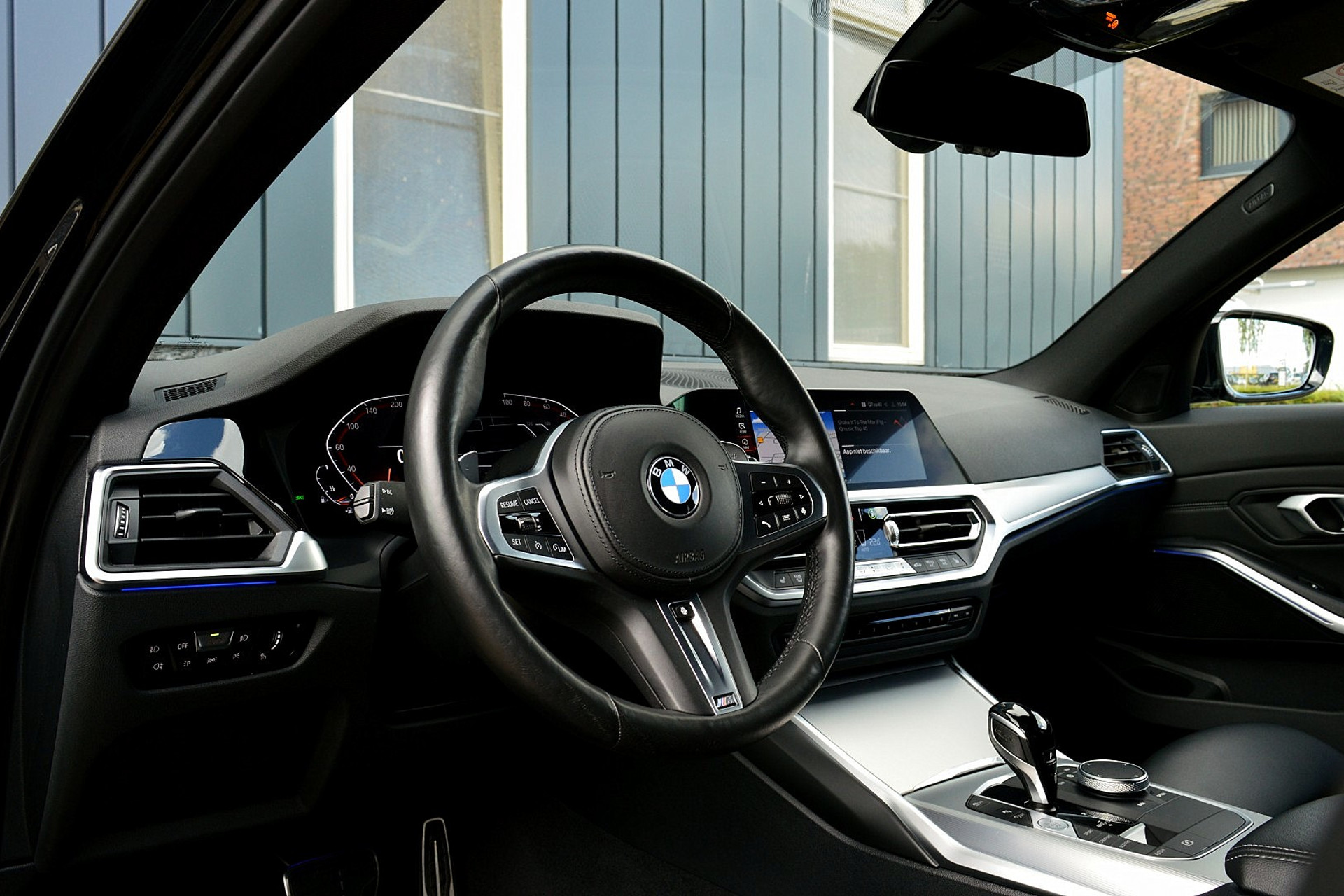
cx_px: 672
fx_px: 1120
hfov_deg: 61.9
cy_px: 448
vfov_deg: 43.6
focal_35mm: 30
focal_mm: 20
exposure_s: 1/60
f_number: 8
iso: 400
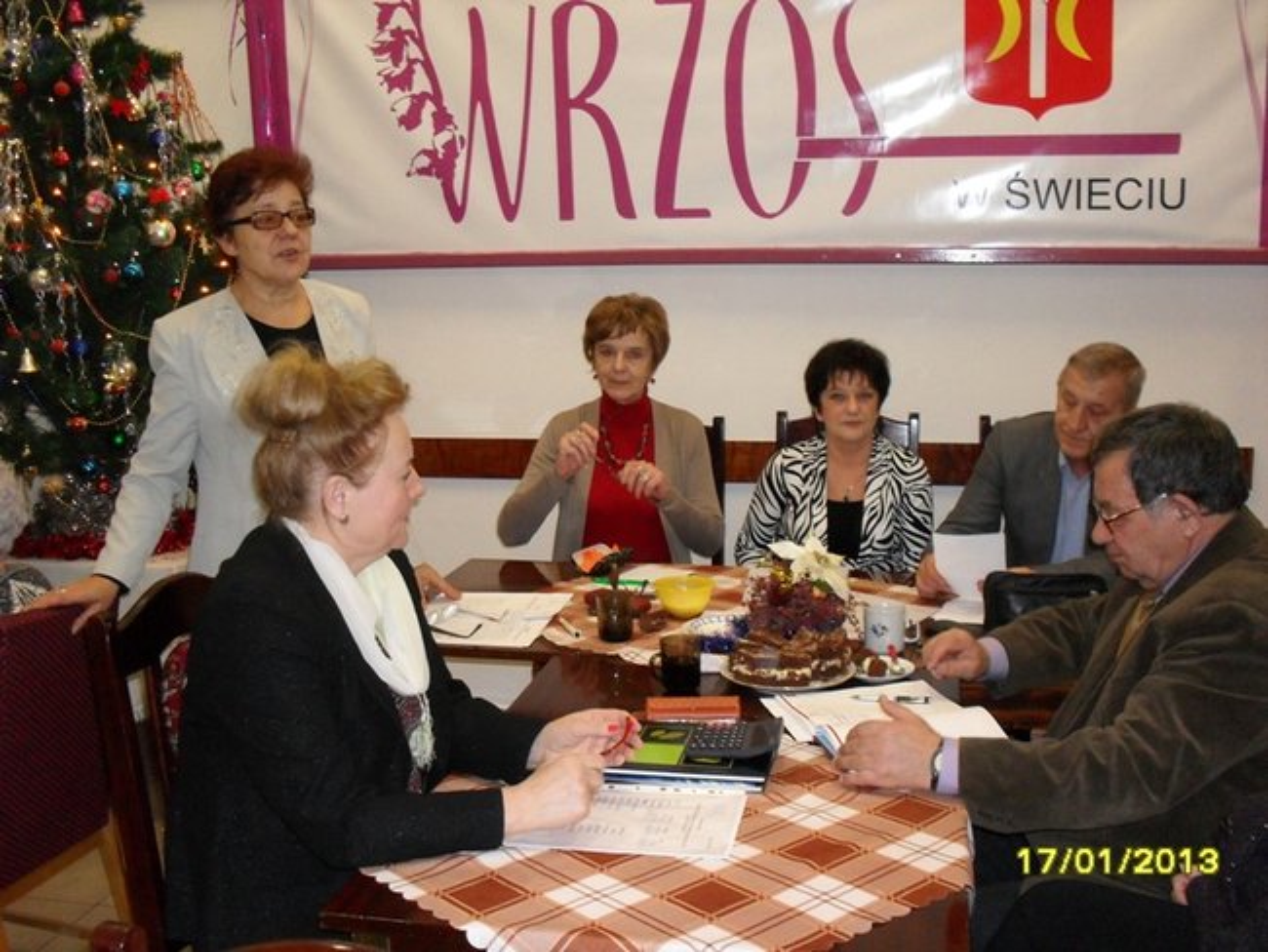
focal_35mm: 38
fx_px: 1392
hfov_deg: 49.0
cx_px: 634
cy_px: 476
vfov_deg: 37.7
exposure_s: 1/45
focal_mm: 6.3
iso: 200
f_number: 2.8
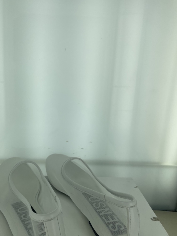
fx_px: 225
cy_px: 133
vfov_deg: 55.2
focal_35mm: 33
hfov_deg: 42.7
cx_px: 68
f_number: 1.6
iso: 32
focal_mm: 4.2
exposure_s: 1/895
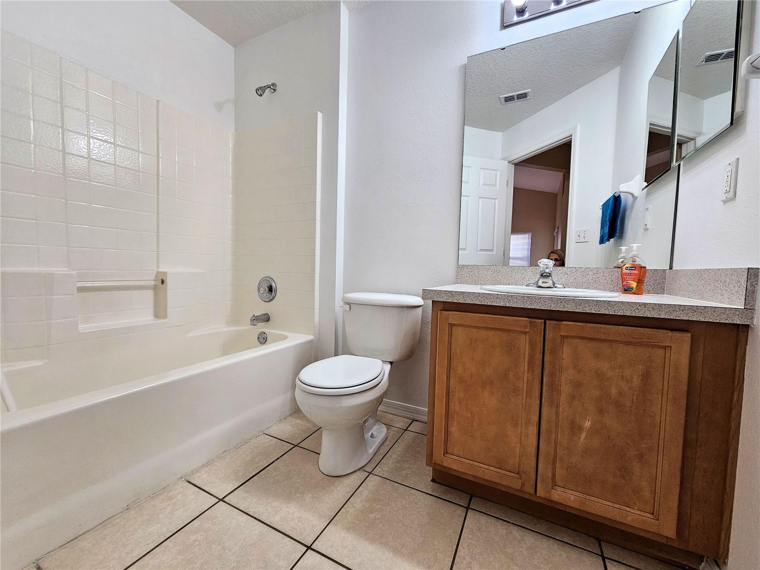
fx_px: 285
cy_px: 285
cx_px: 380
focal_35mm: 13
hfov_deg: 106.2
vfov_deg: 89.9
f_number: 2.2
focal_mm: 2.2
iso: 125
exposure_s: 1/100
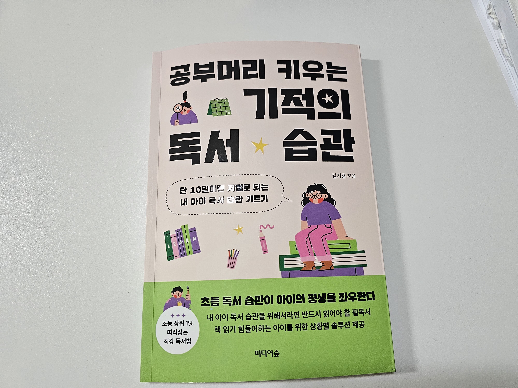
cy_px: 194
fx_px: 344
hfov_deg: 73.9
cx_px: 259
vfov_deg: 58.9
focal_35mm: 23
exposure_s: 1/120
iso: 640
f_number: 1.7
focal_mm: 6.3
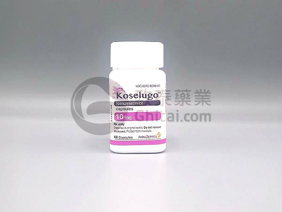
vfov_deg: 24.4
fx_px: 489
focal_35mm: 60
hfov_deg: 32.2
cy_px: 106
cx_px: 141
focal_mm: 12.8
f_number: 2.8
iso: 80
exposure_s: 1/160
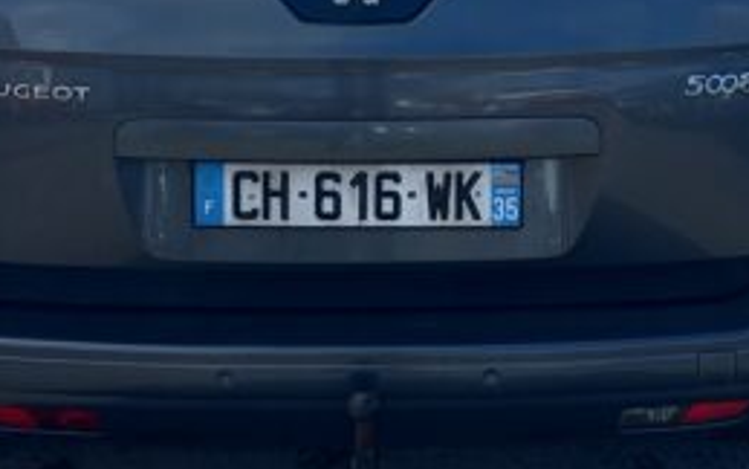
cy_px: 64
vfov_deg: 15.8
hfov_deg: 25.2
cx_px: 344
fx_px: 1674
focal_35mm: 82
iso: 25
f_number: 2
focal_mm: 4.6
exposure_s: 1/330
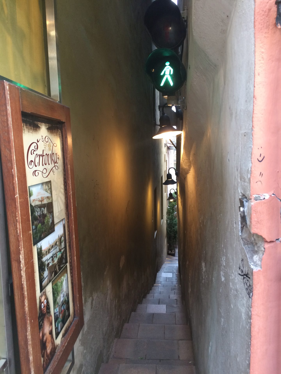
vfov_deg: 61.7
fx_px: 314
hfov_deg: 48.2
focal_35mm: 29
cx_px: 140
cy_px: 187
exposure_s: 1/33
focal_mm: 4.15
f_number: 2.2
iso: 125
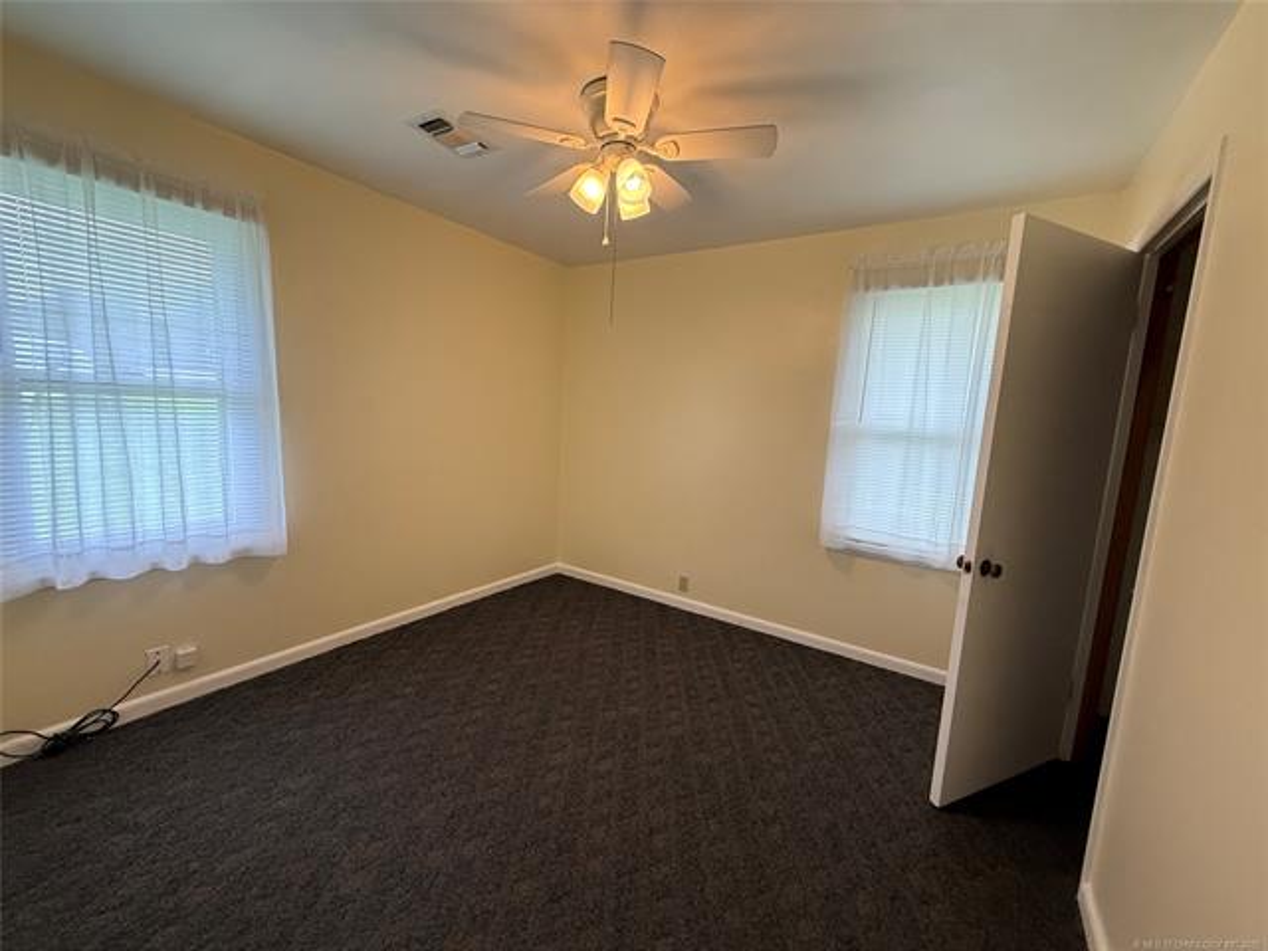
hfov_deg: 102.1
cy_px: 476
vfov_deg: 85.7
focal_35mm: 14
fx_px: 513
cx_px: 634
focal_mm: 2.22
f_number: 2.2
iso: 250
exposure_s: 1/120
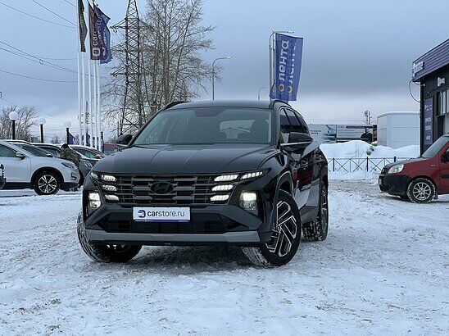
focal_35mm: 77
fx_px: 998
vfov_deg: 19.1
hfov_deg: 25.4
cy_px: 168
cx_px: 224
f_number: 2.8
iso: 50
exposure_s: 1/120
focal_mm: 9
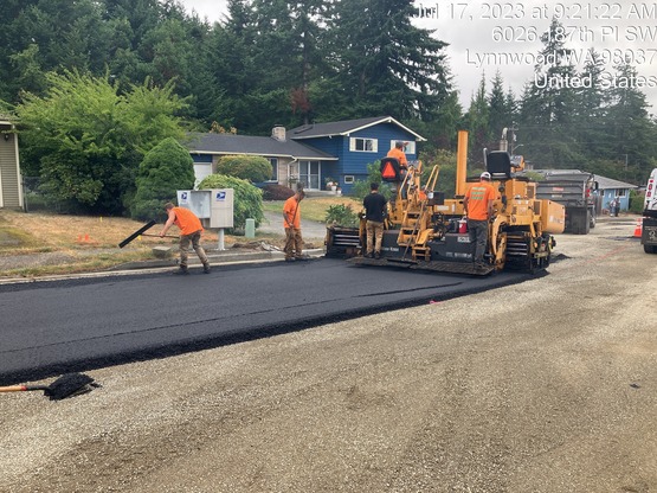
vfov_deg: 49.7
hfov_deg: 63.5
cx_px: 328
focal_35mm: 28
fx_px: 531
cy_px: 246
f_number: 1.8
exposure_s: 1/191
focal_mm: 3.99
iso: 32
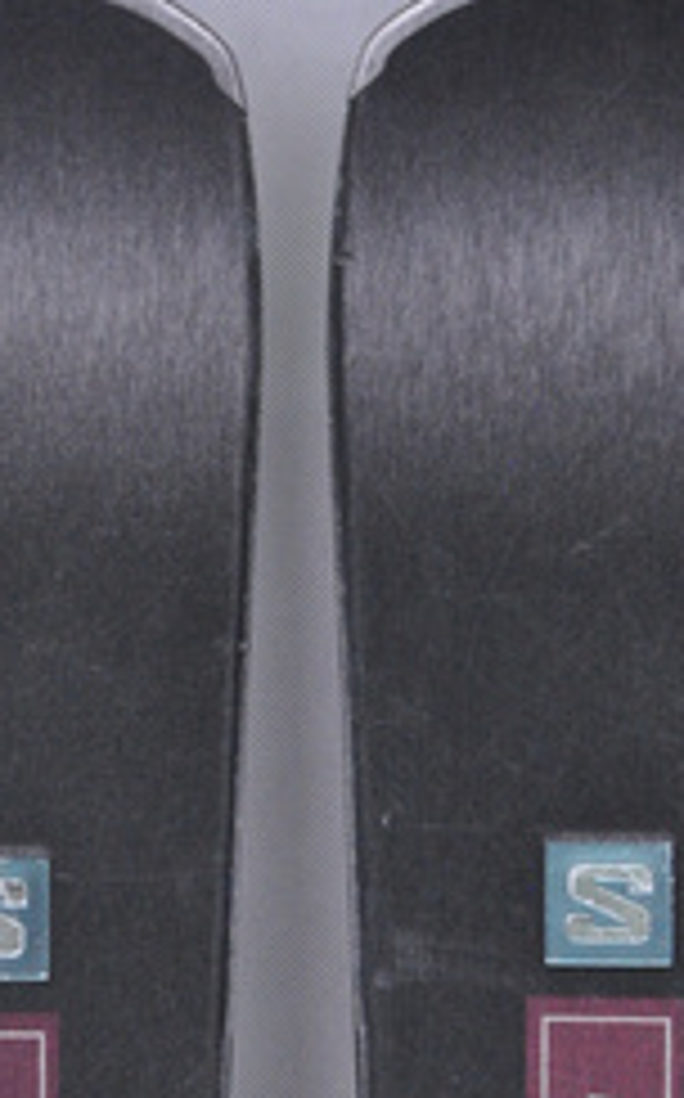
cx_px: 295
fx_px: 8848
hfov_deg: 4.4
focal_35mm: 296
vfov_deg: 7.1
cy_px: 968
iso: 3200
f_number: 9.5
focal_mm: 105
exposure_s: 1/125
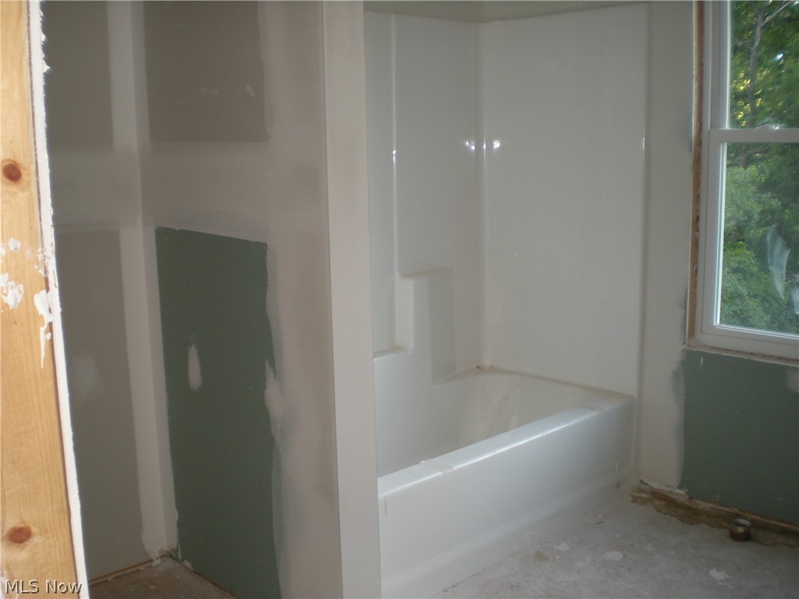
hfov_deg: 49.0
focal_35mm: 38
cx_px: 400
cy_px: 300
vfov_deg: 37.7
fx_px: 877
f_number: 3.1
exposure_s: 1/30
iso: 64
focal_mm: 6.3
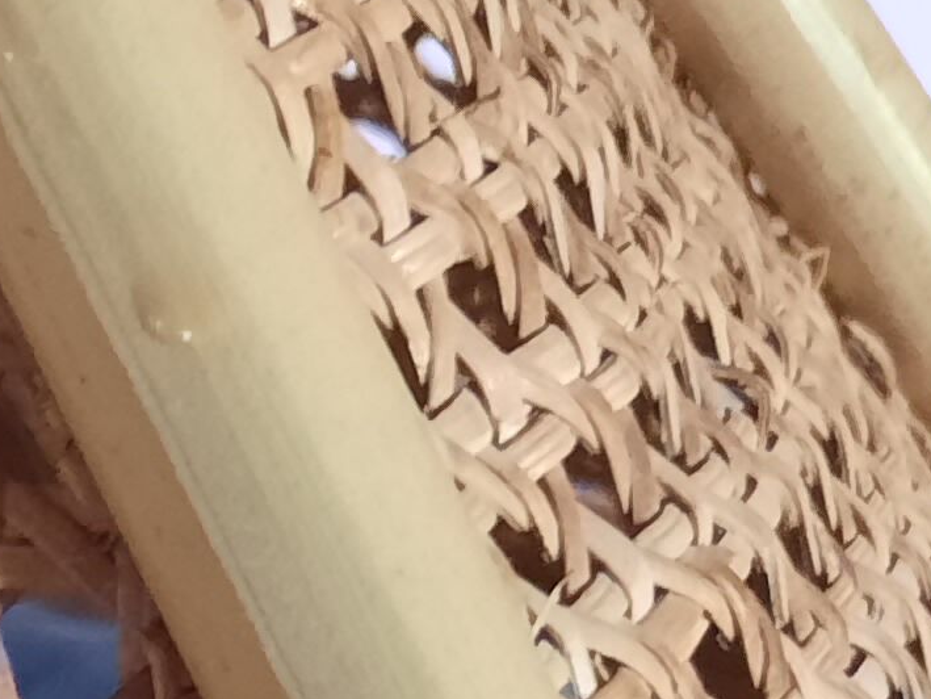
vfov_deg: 9.9
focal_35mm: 141
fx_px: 3793
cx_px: -1258
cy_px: 1288
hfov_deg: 11.6
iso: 400
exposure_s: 1/25
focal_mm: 4.6
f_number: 2
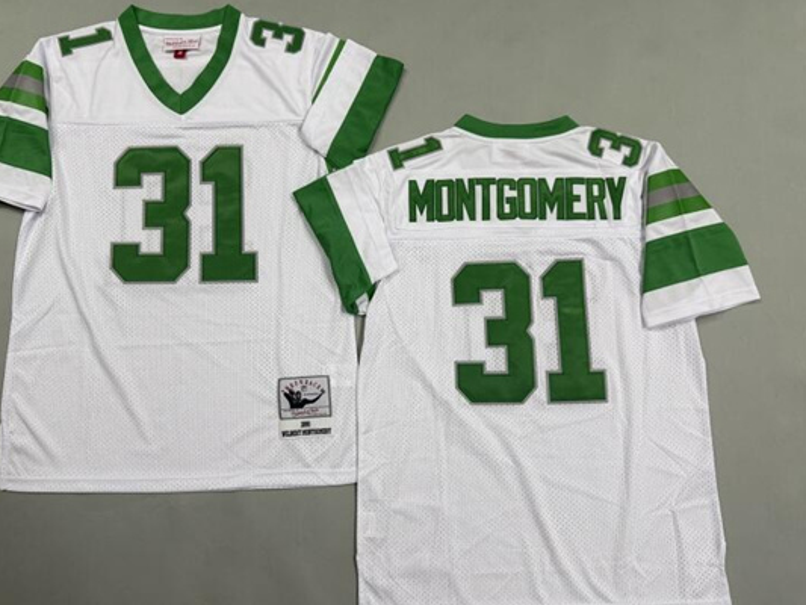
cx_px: 358
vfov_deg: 51.4
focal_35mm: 27
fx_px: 629
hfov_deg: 65.1
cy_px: 316
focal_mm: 6.76
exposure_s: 1/100
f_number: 1.78
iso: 160
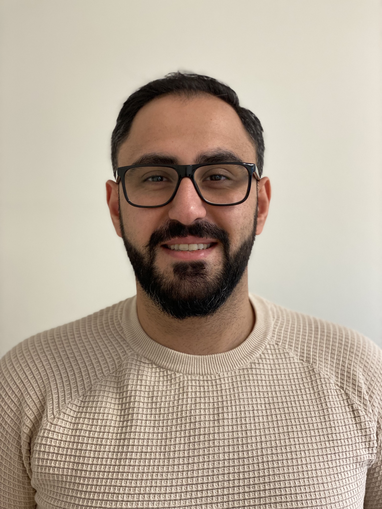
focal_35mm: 52
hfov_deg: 28.0
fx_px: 765
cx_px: 191
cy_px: 254
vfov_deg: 36.8
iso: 200
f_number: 2
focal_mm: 6
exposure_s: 1/33
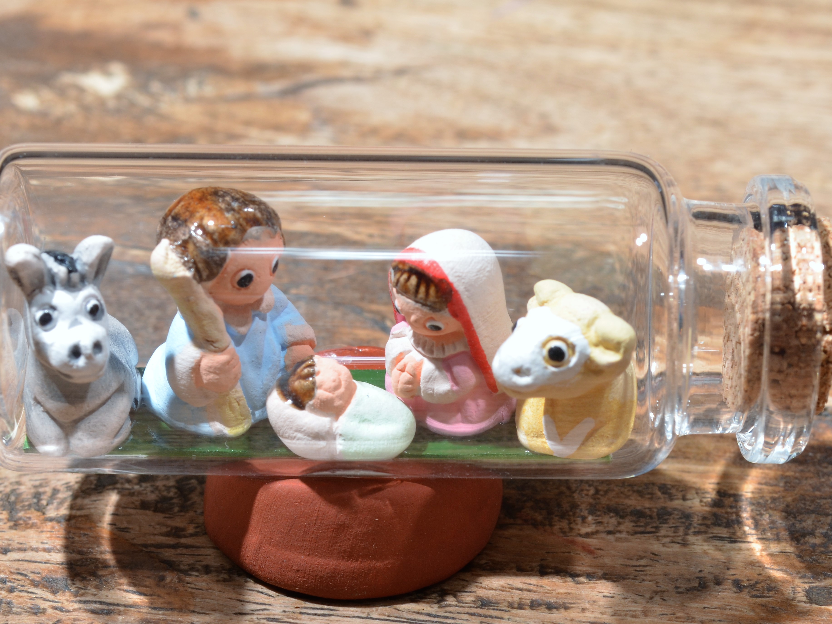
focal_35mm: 91
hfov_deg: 21.6
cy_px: 310
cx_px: 403
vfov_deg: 16.3
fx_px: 2176
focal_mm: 55
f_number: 14
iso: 320
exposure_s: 1/200
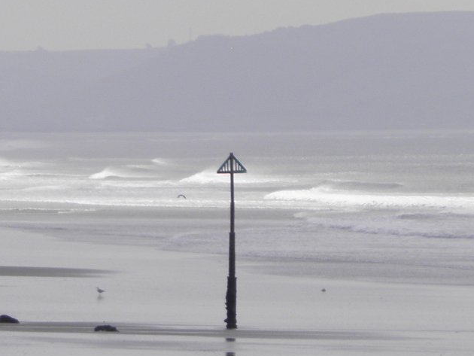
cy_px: 324
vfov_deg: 2.0
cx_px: 6
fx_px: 10082
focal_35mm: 736
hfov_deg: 2.7
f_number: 5.6
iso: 64
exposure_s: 1/400
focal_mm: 51.76
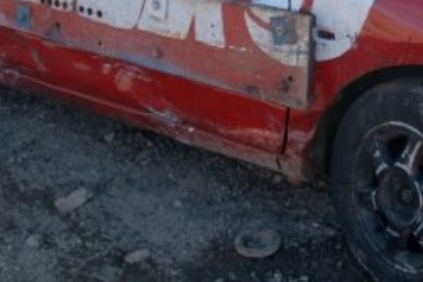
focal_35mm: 69
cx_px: 316
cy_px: -32
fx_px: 811
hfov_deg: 28.8
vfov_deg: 18.9
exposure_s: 1/500
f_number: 3.5
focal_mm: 18
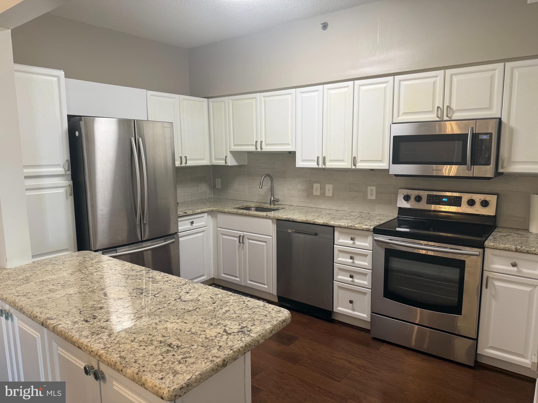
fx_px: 373
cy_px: 202
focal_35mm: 24
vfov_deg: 56.8
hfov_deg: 71.6
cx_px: 269
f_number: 1.78
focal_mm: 6.76
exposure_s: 1/60
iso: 125
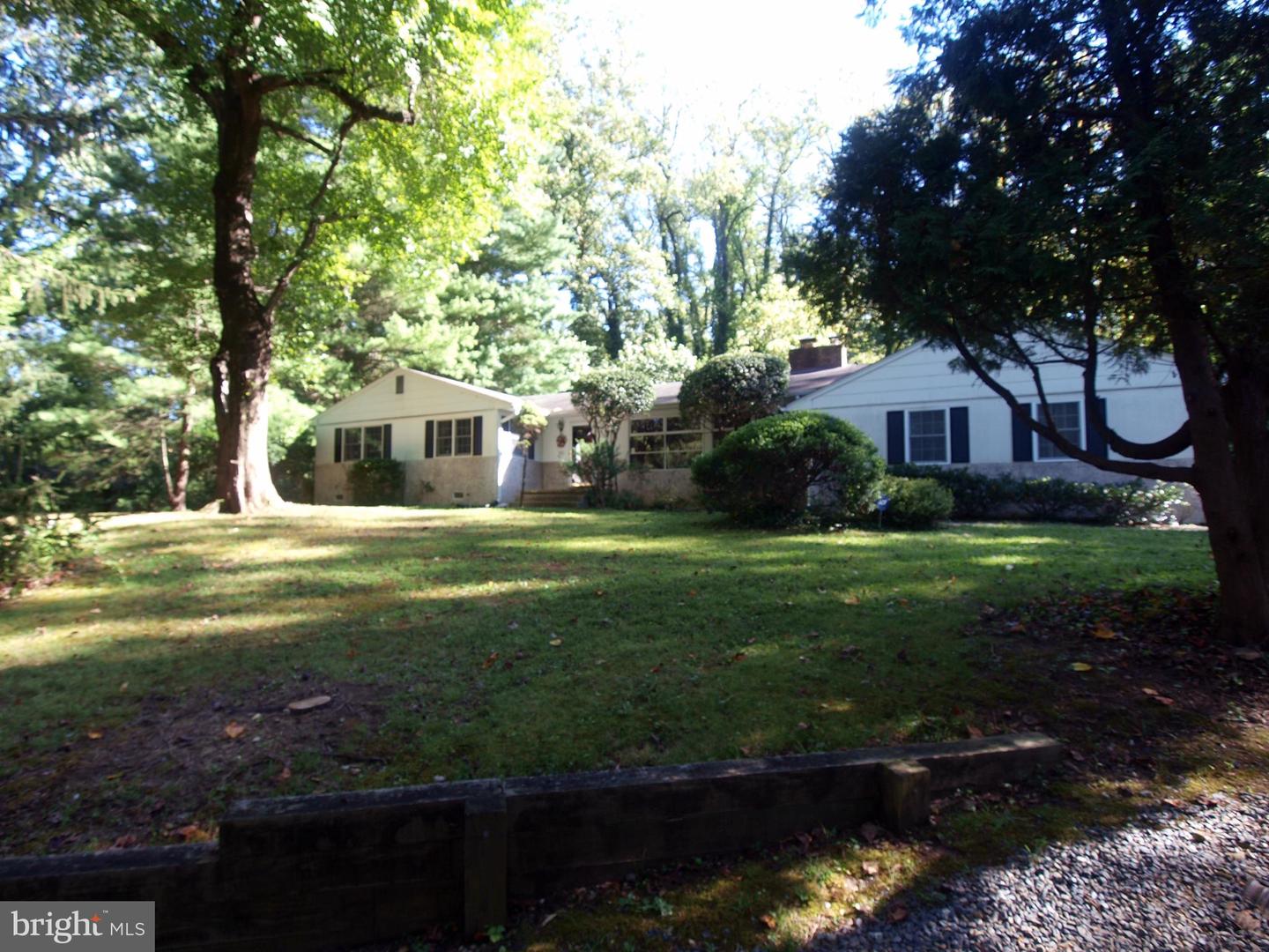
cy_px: 476
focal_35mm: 18
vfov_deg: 71.6
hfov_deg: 87.8
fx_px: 660
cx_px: 634
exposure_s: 1/80
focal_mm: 9
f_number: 4
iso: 200
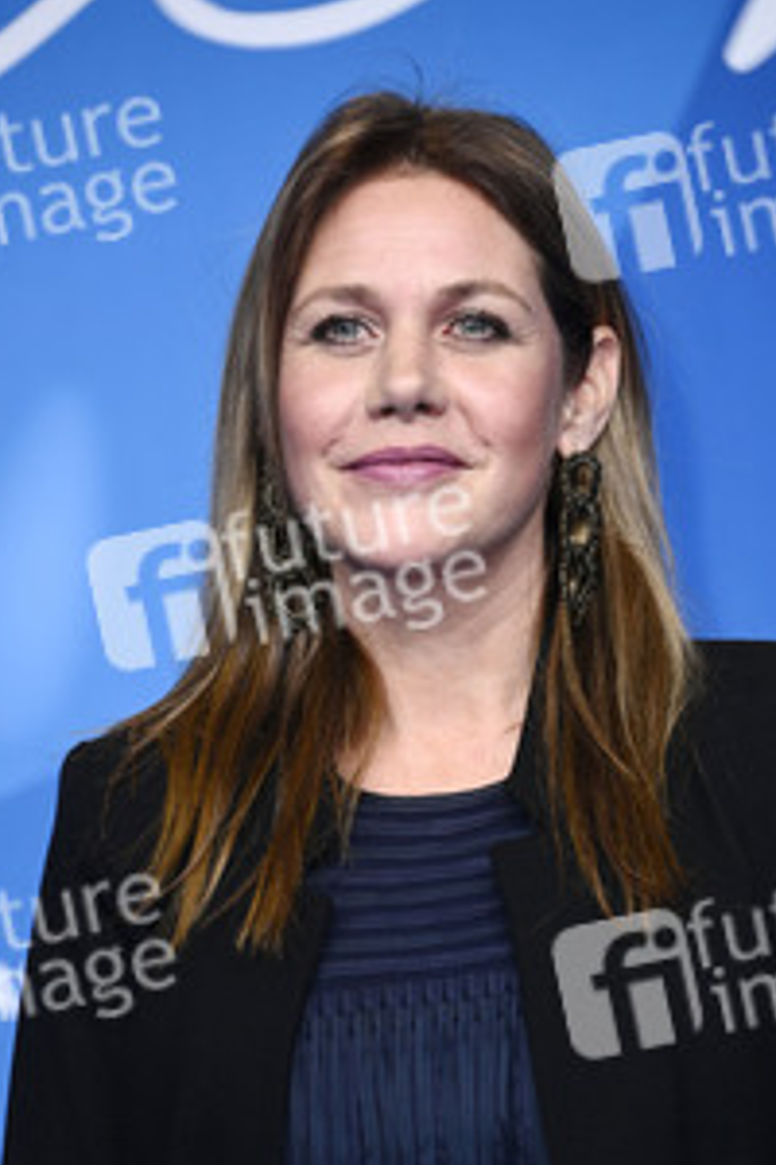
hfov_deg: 5.7
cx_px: 400
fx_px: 7759
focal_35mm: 240
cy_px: 773
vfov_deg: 8.6
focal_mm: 180
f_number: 5.6
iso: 1250
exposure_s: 1/250
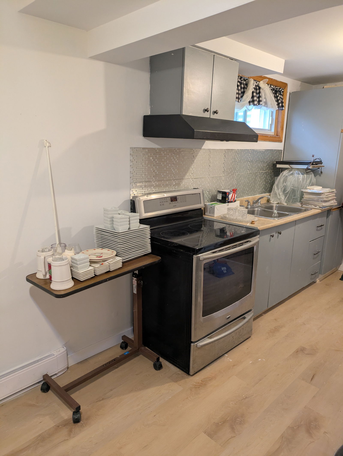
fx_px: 330
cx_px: 172
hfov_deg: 54.9
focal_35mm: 25
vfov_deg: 69.4
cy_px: 228
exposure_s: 1/40
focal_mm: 5.43
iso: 286
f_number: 1.89
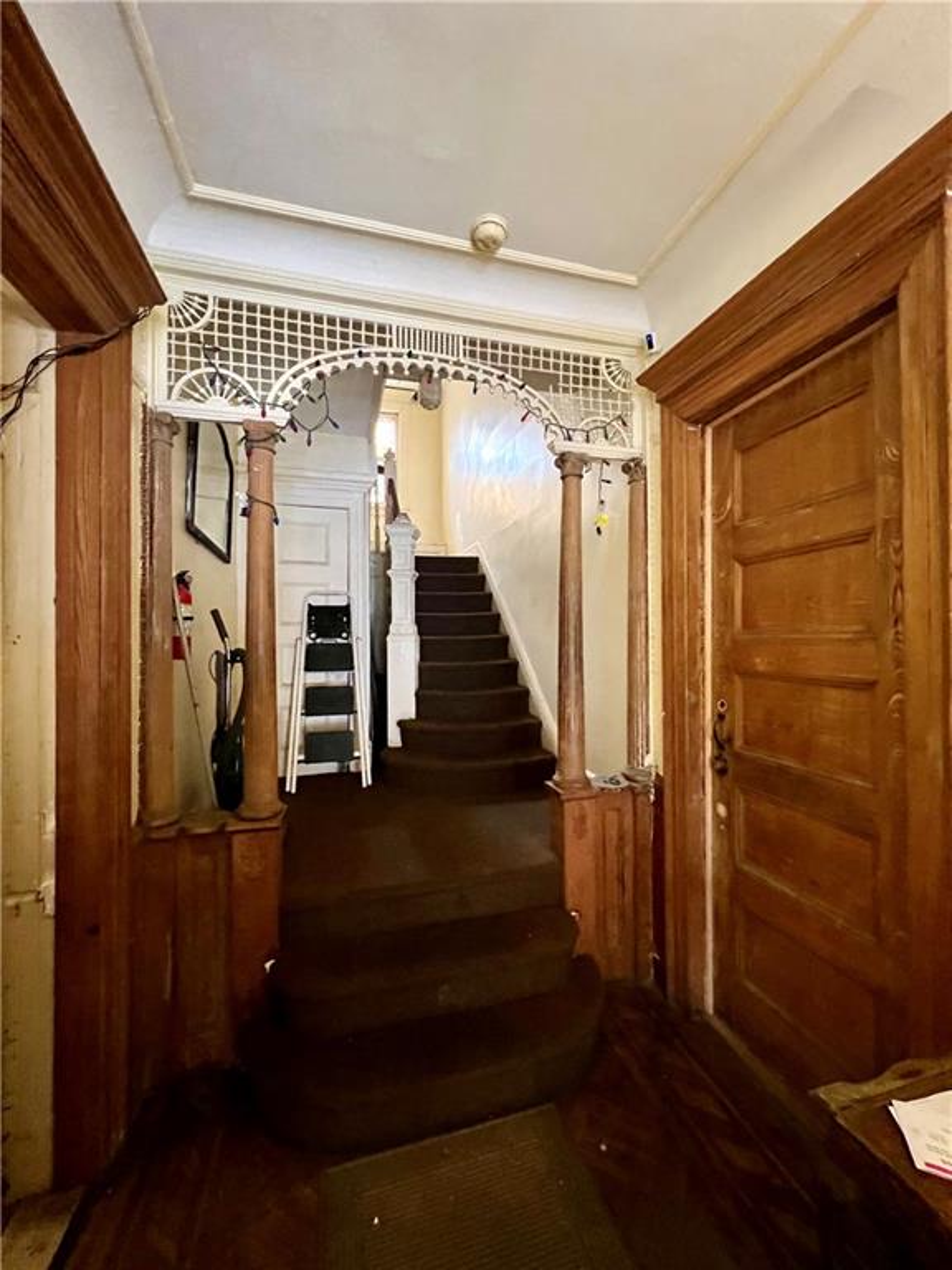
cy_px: 635
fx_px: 477
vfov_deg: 106.2
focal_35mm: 13
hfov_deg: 89.9
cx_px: 476
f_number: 1.8
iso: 1000
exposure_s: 1/40
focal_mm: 1.57
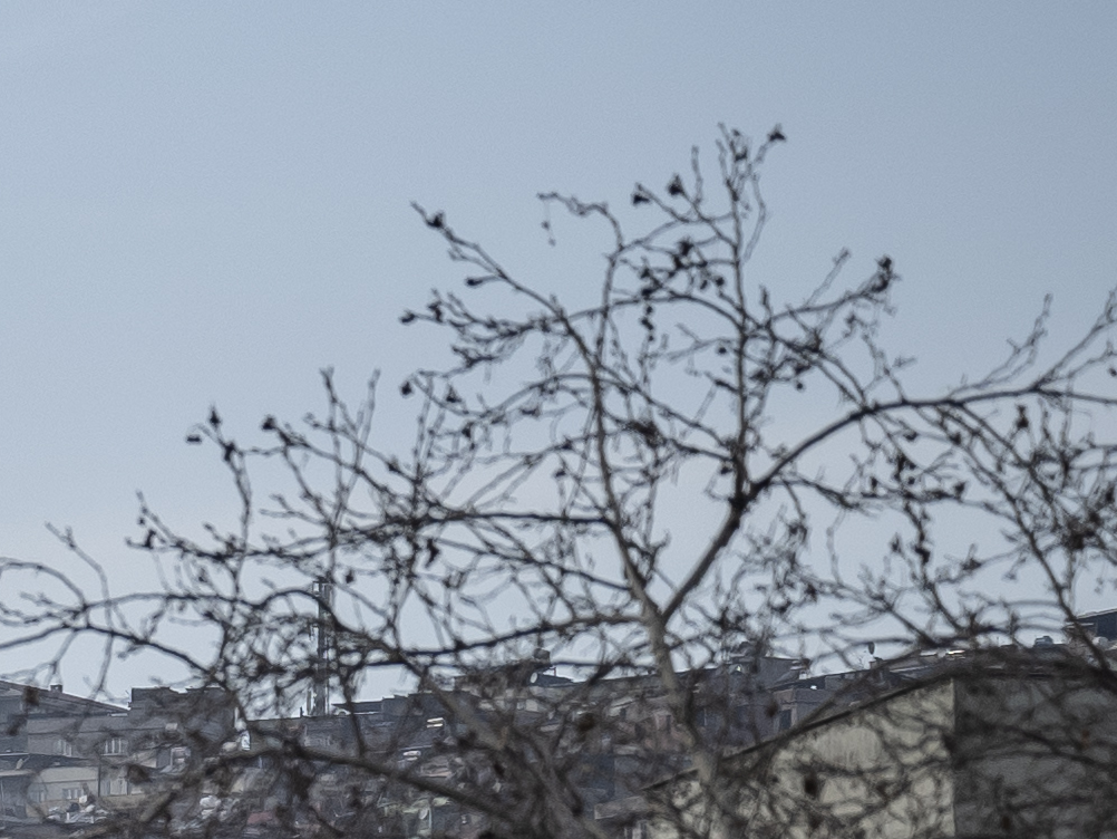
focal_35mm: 543
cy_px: 852
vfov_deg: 2.7
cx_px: -1631
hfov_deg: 3.6
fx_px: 17526
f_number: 2.8
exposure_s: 1/4000
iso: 250
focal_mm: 70
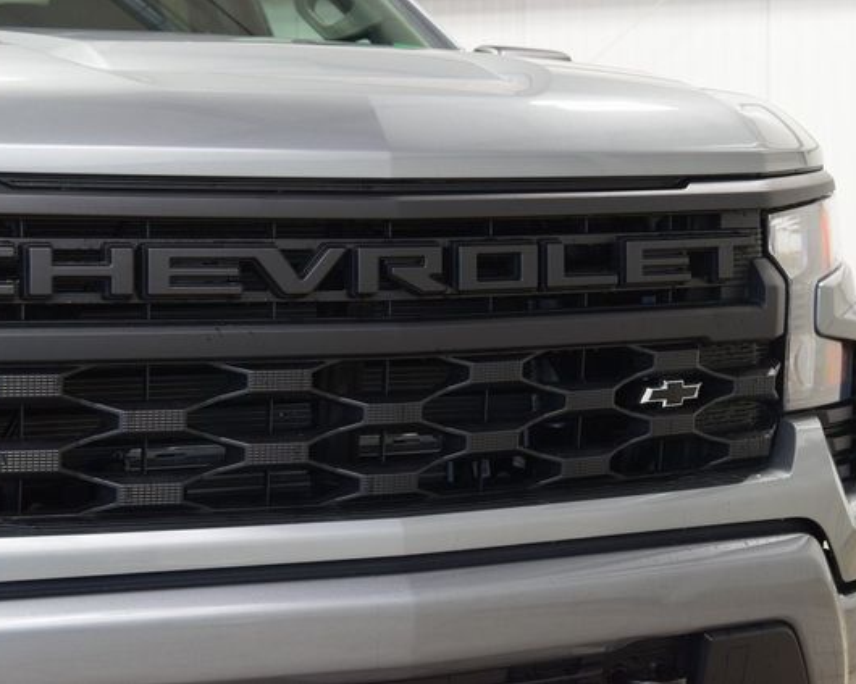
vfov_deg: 18.1
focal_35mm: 85
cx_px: 394
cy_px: 341
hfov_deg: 22.5
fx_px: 2153
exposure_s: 1/15
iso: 800
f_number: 6.3
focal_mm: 50
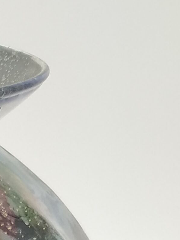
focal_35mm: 120
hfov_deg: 11.6
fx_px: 832
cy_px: 482
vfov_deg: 13.9
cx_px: -121
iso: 200
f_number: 1.9
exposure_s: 1/322
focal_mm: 3.94
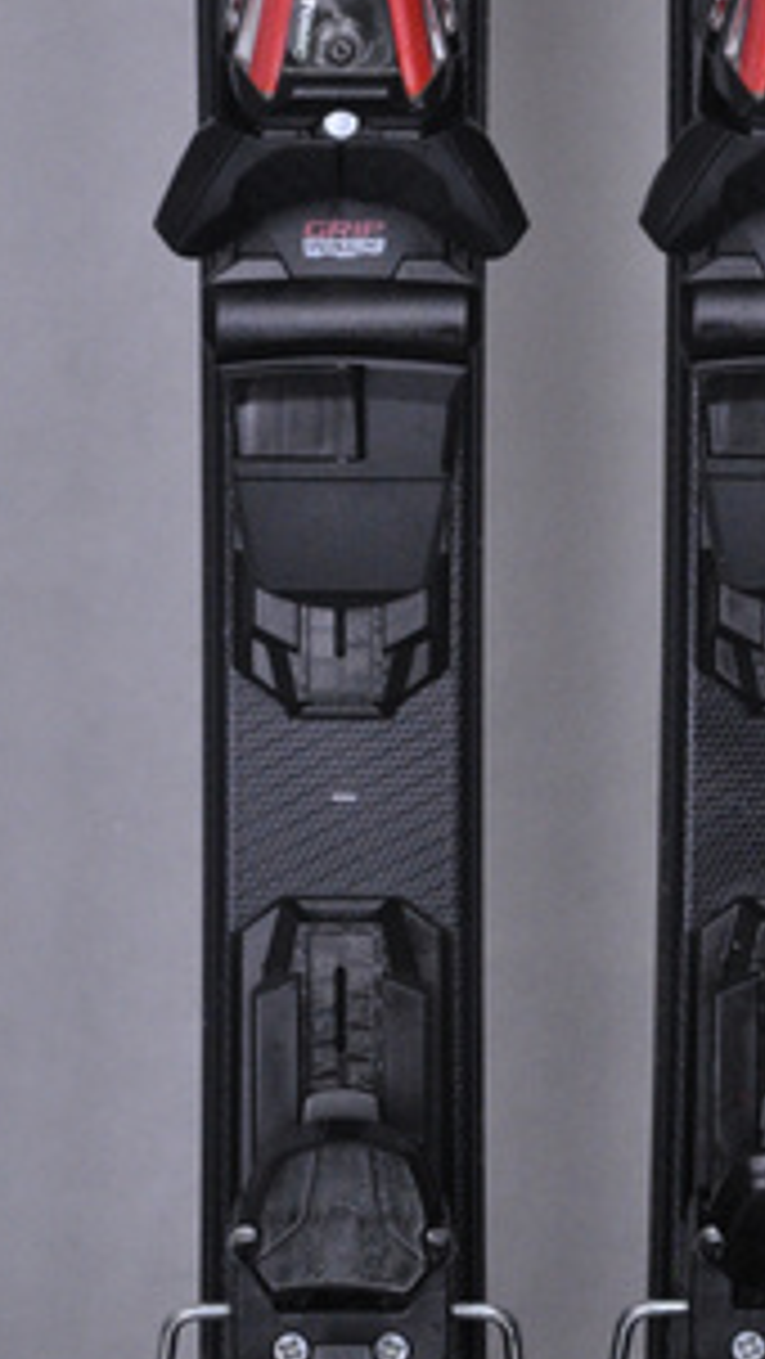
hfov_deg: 6.5
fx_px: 6740
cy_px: 850
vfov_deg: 11.5
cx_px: 574
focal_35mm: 187
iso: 3200
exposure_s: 1/125
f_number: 9.5
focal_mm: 80
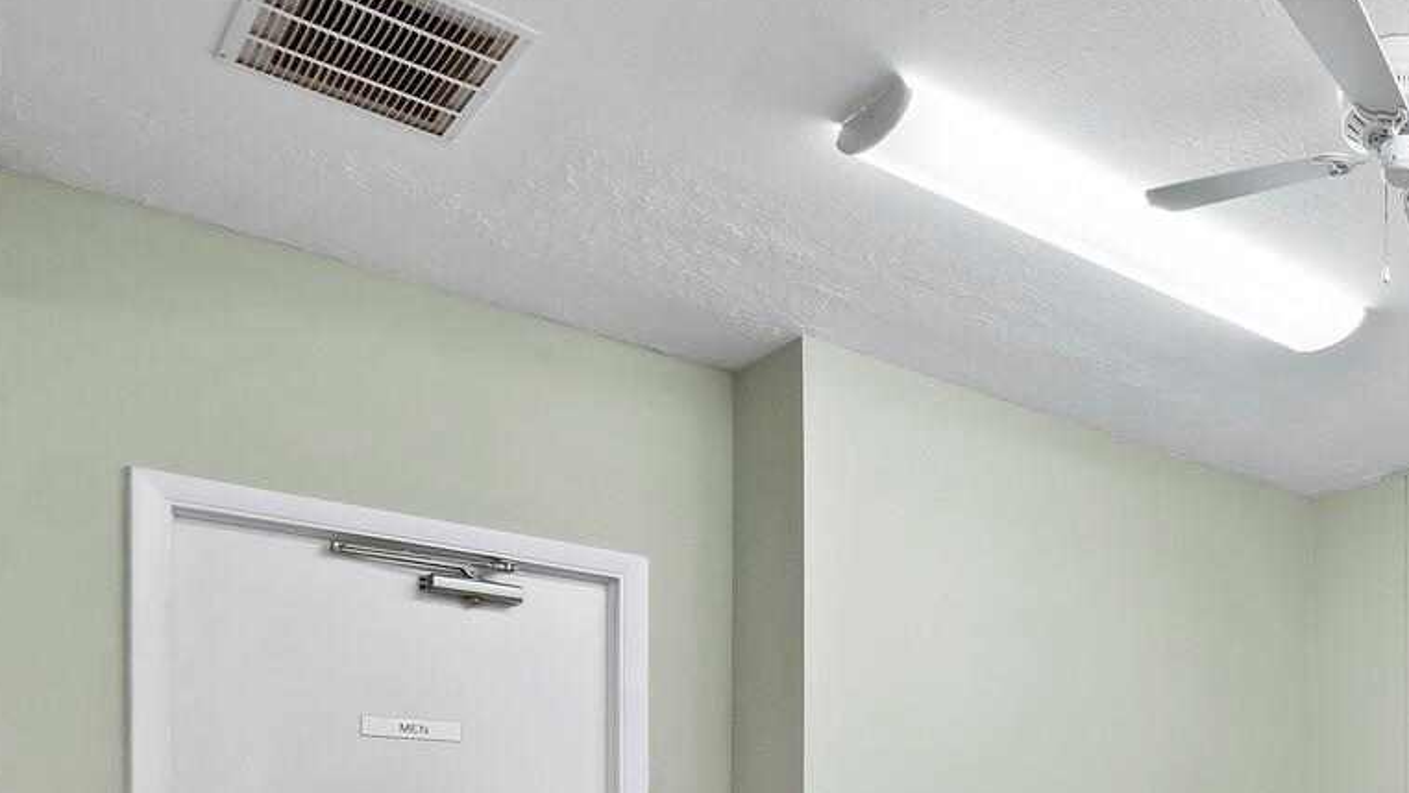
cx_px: 1436
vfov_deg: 32.1
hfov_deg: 48.9
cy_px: 888
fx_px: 1196
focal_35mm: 32
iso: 400
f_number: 11
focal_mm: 7
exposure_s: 1.3
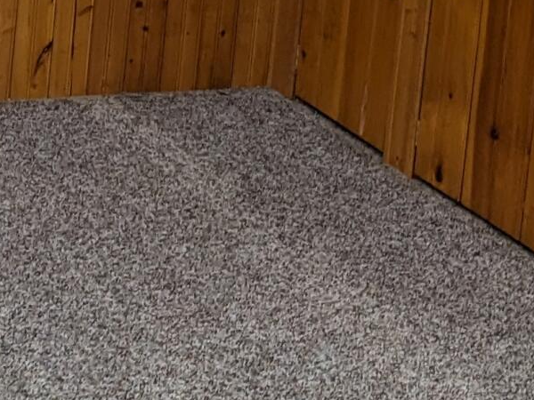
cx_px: -166
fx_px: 2083
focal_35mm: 135
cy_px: -360
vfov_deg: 10.3
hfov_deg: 14.0
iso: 168
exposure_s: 1/60
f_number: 1.73
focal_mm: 4.38
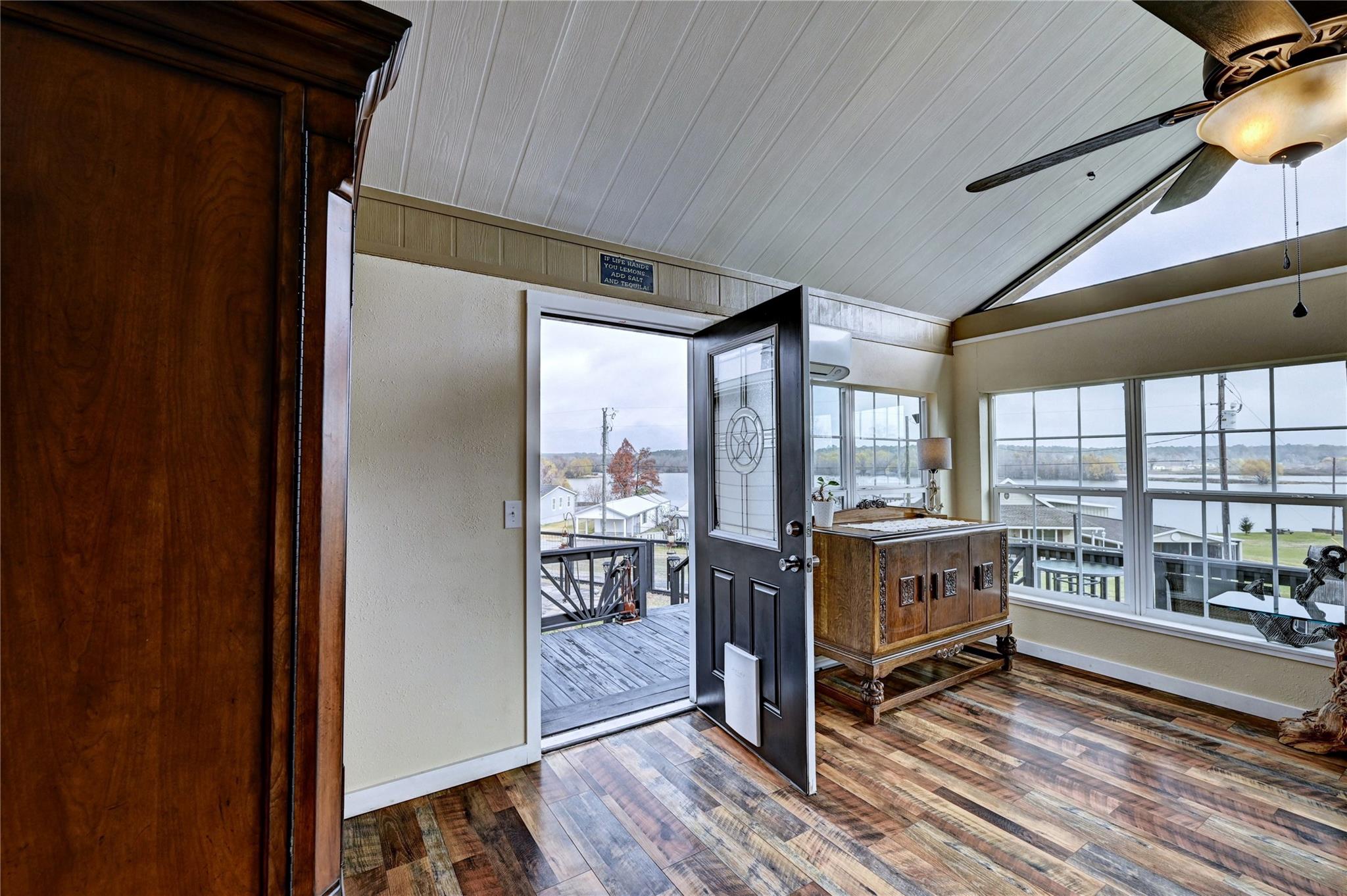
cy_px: 448
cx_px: 674
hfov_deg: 98.6
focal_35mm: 16
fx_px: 579
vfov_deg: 75.4
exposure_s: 1/125
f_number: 8
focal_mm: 15.5
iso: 400
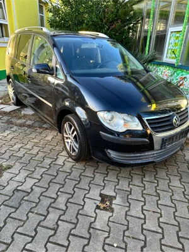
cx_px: 94
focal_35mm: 24
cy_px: 126
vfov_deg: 71.6
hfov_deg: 56.8
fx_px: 175
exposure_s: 1/121
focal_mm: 6.86
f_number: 1.78
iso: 100
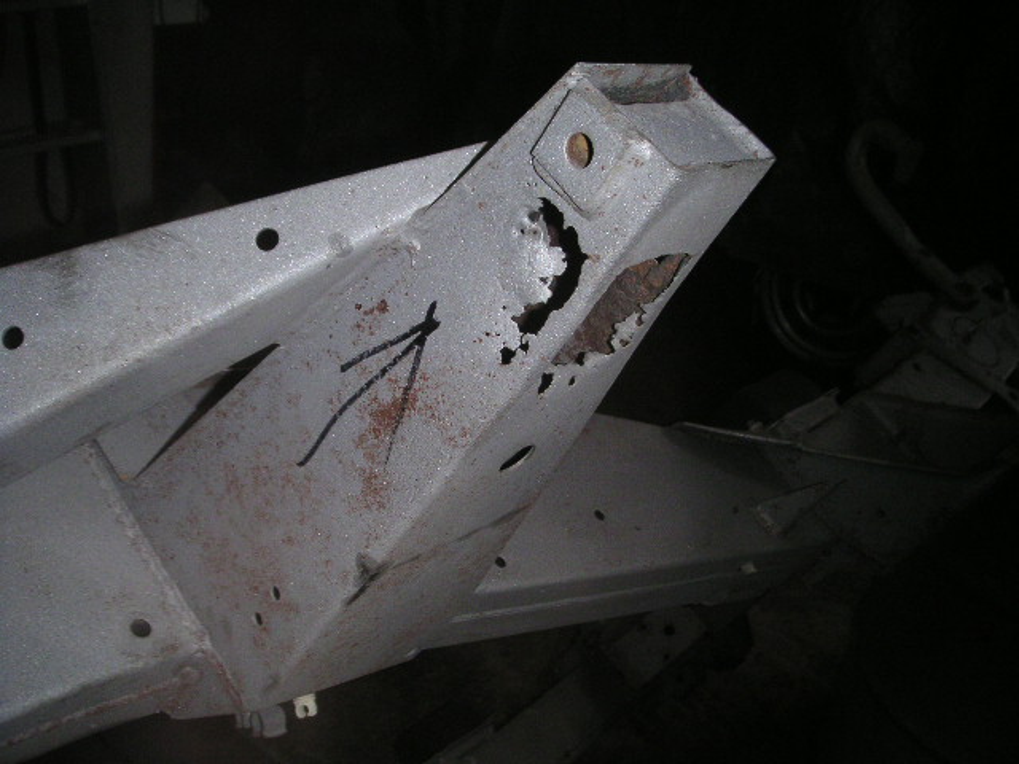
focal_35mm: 38
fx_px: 1119
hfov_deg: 49.0
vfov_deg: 37.7
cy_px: 382
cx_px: 510
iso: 160
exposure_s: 1/45
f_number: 6.7
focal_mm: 5.9
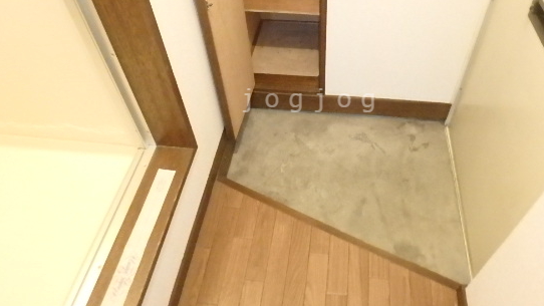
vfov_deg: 42.3
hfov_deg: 69.5
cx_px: 311
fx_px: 390
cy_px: 100
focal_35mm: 27
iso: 1600
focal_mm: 3.7
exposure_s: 1/13
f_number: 3.5
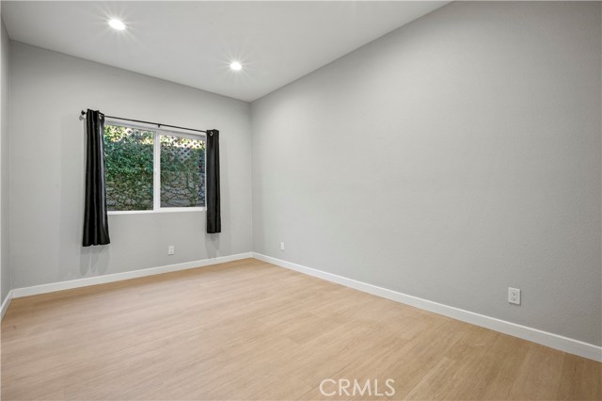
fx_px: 234
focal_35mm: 14
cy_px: 200
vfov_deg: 81.1
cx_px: 301
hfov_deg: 104.3
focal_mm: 14
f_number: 9
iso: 640
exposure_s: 1/2.5
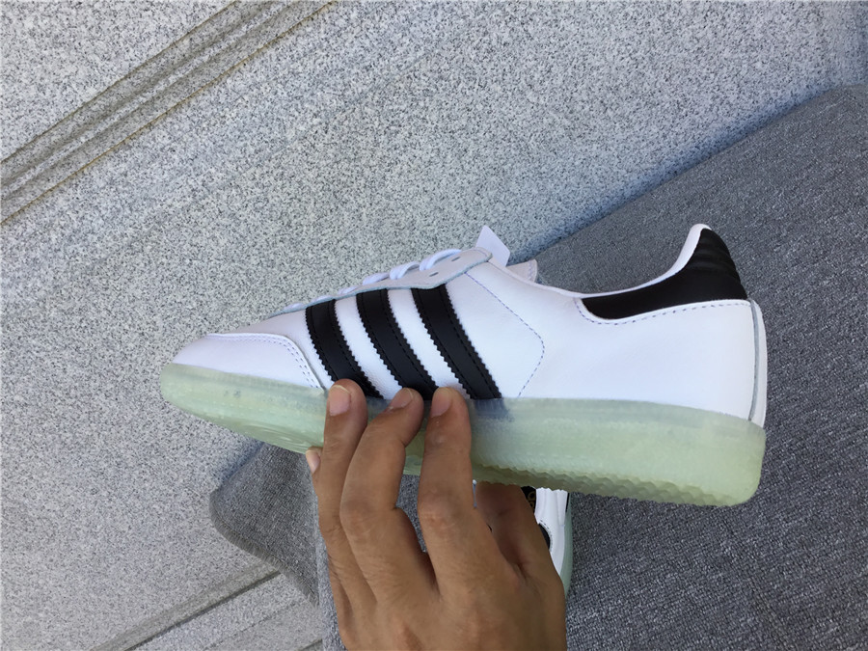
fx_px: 777
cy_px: 326
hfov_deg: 58.4
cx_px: 434
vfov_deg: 45.4
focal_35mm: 31
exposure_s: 1/163
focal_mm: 3.3
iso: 25
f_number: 2.4
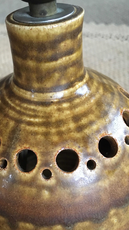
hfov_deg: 33.6
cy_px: 124
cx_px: 51
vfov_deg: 56.6
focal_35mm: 35
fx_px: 213
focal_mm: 4.15
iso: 250
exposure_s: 1/17
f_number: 2.2
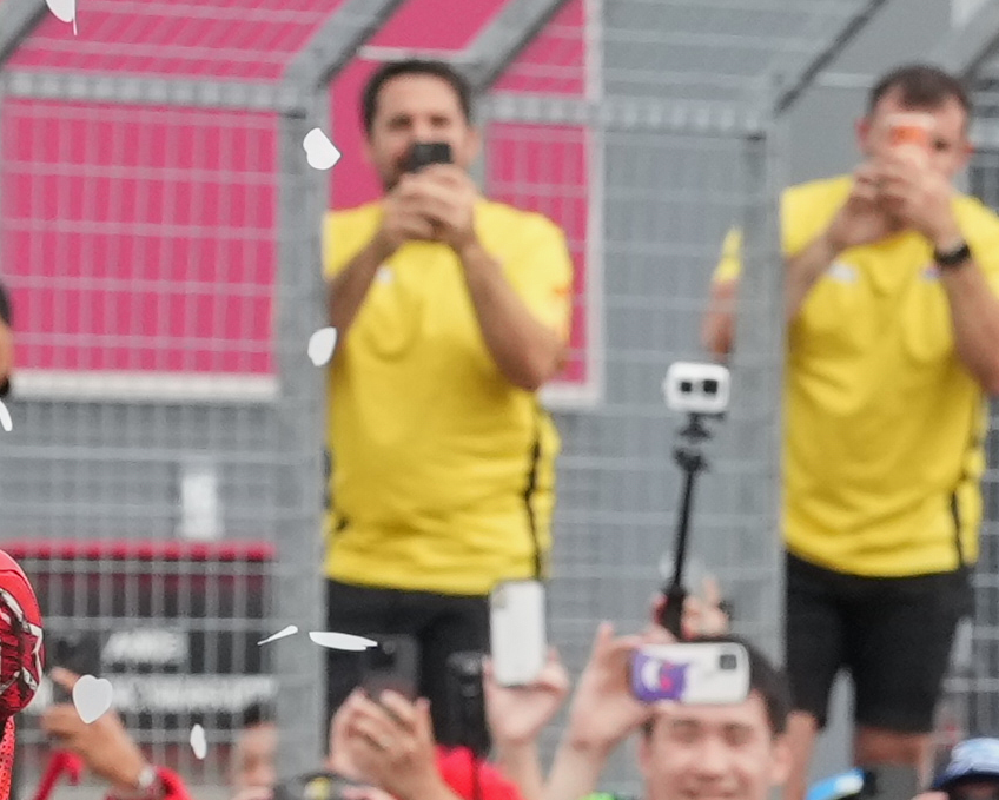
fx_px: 20585
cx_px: -1292
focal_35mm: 696
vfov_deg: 2.2
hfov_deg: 2.8
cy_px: -511
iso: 800
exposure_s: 1/1000
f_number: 5.6
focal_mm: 75
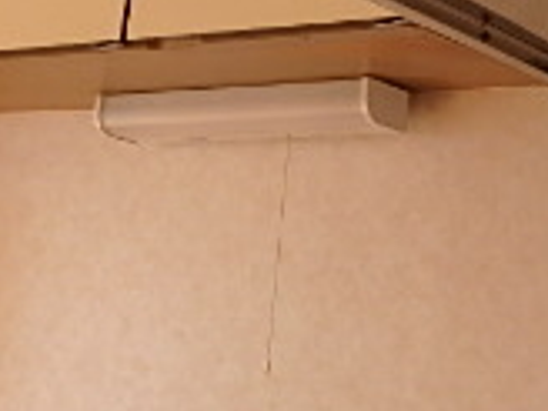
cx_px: 474
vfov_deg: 16.9
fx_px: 1298
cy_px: -137
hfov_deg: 23.3
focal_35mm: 82
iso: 125
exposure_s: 1/60
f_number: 3.5
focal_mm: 3.7
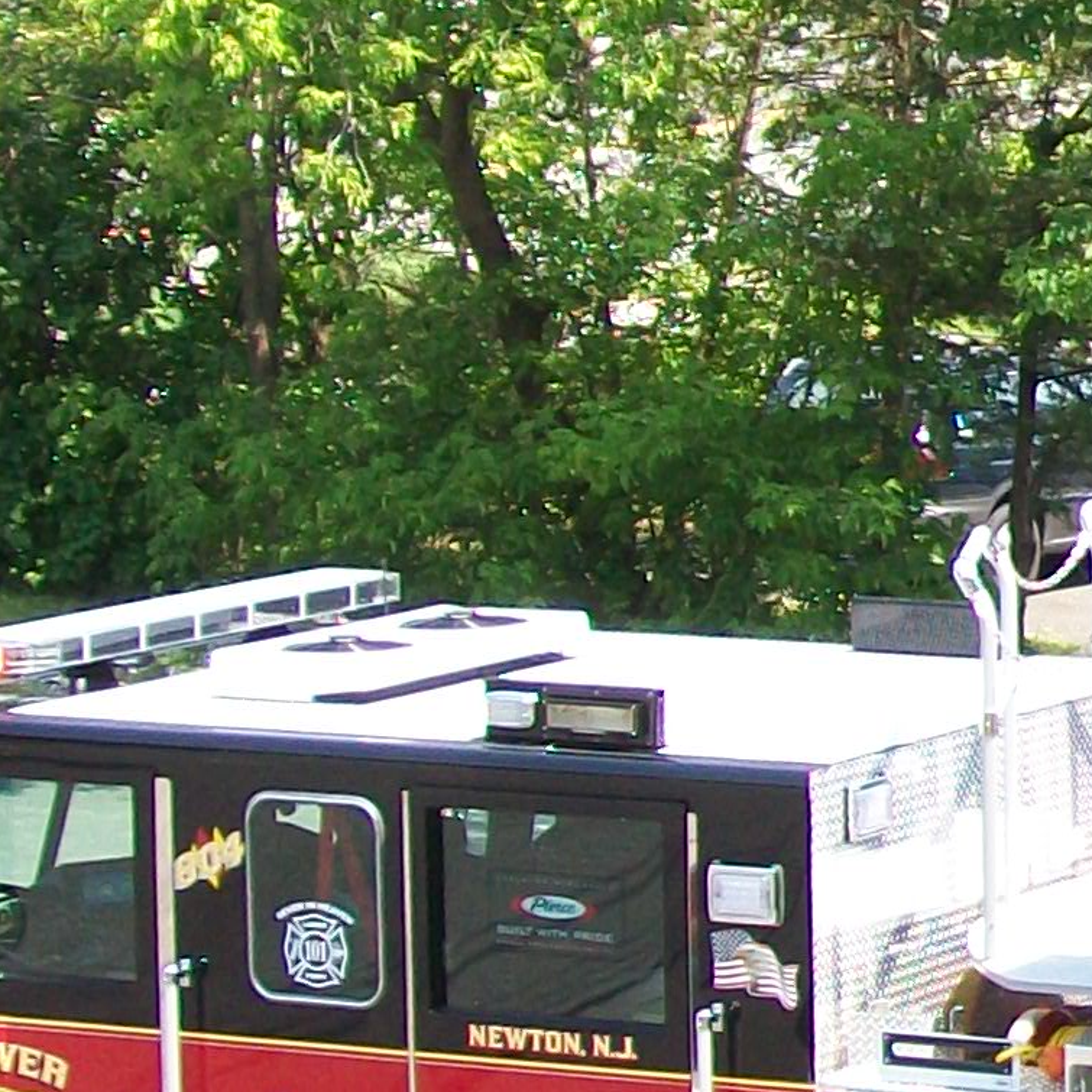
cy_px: 395
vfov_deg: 9.6
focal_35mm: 183
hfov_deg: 9.1
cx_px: 1999
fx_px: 6531
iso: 64
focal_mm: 7.6
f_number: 3
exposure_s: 1/250
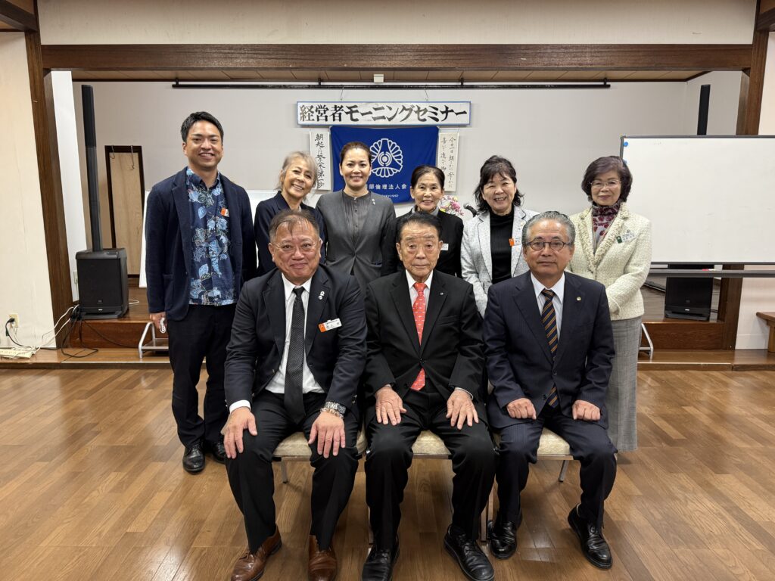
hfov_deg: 71.6
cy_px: 290
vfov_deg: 56.8
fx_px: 537
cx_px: 388
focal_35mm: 24
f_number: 1.78
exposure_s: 1/60
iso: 320
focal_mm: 6.76
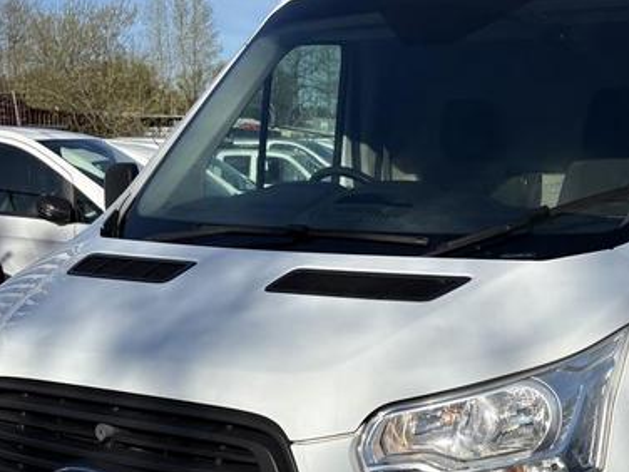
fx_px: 1127
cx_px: 453
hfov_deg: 30.8
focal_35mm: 62
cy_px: 345
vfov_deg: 23.4
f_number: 1.6
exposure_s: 1/5814
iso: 50
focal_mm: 5.96
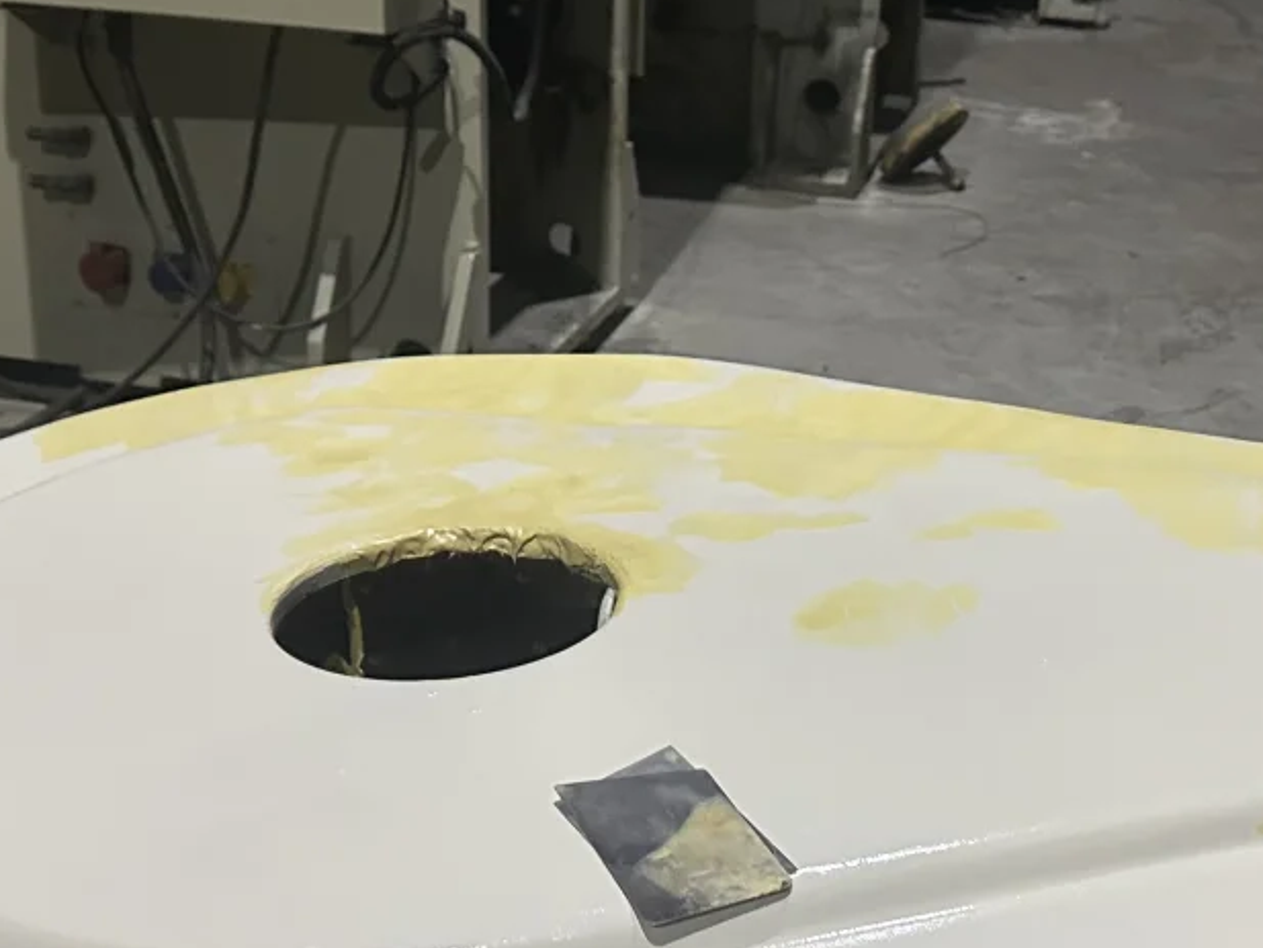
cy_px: 592
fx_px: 2044
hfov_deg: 33.8
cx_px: 901
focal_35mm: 56
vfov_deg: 26.0
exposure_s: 1/50
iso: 500
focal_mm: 6.86
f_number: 1.78
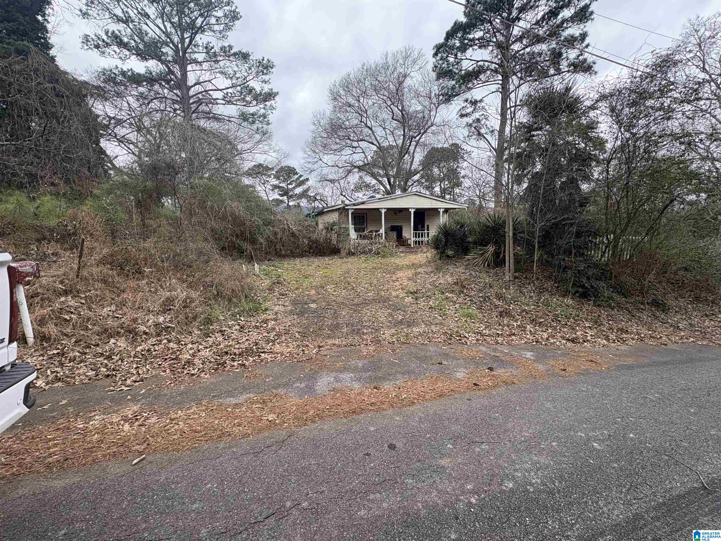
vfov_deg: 85.7
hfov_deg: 102.1
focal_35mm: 14
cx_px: 360
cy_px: 270
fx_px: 292
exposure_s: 1/280
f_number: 2.2
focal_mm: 2.22
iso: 40
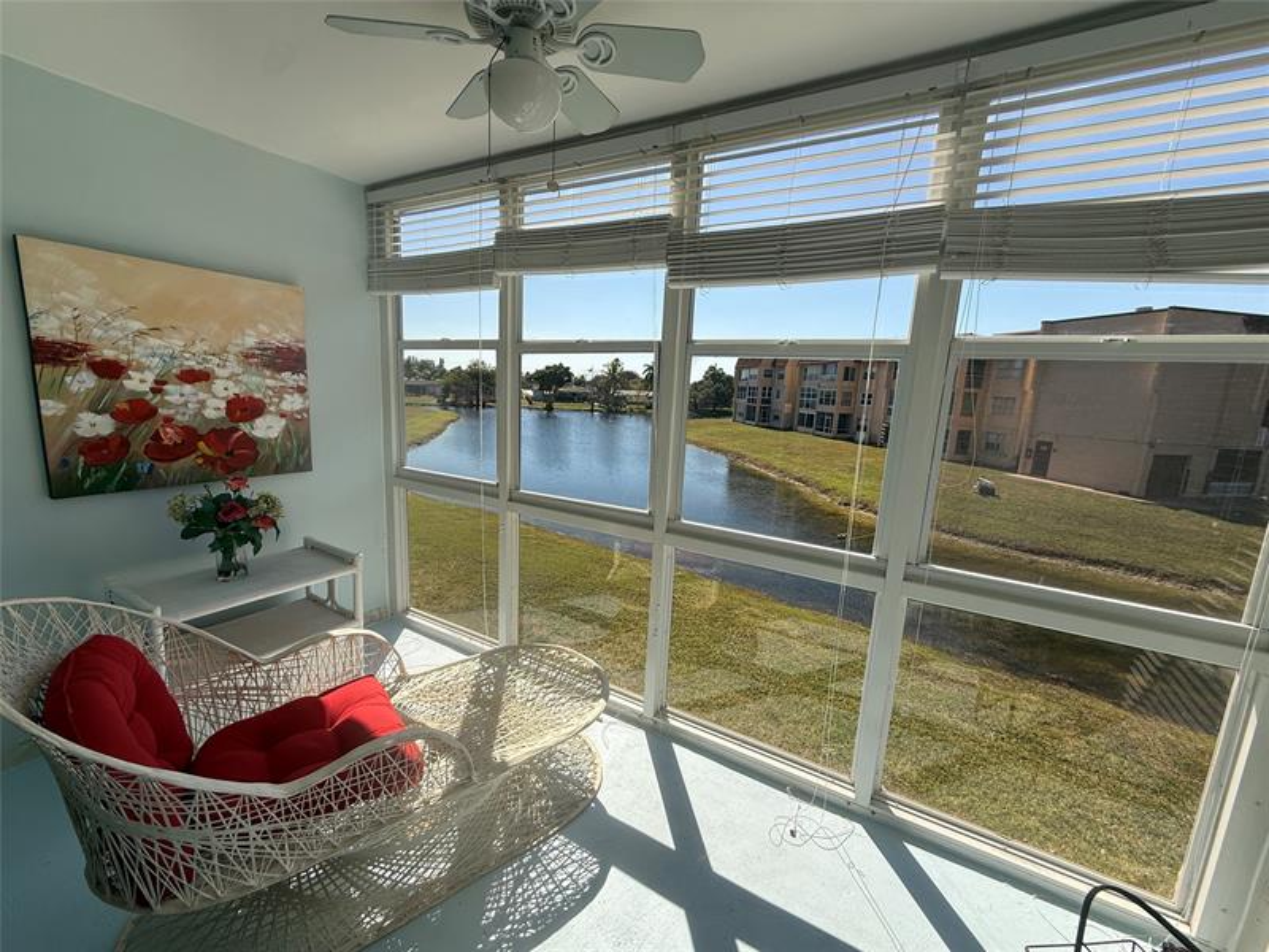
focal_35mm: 14
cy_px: 476
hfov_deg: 102.1
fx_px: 513
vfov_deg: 85.7
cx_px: 634
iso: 50
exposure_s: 1/1211
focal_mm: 2.22
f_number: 2.2
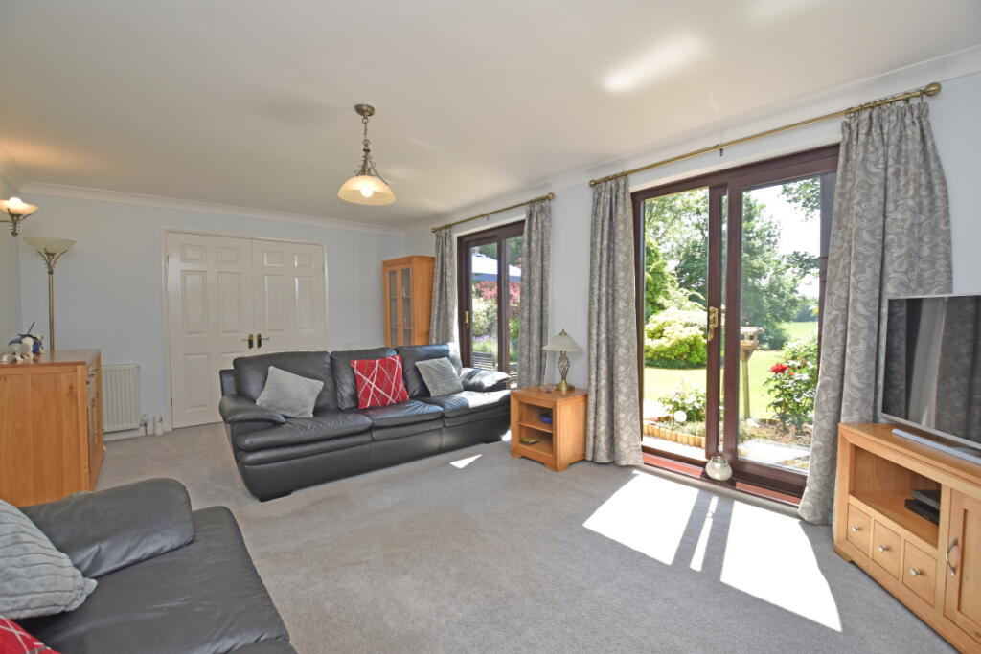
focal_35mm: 15
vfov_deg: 77.3
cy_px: 327
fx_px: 409
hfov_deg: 100.4
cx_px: 490
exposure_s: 1/200
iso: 250
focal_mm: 10
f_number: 5
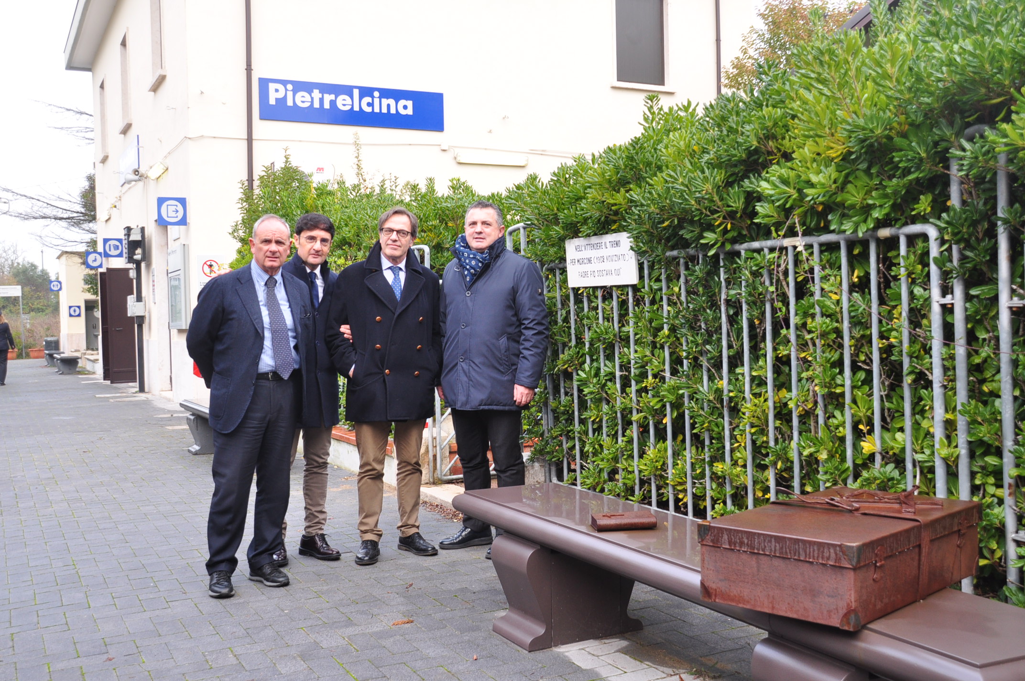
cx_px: 512
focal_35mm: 38
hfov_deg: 51.3
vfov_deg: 35.4
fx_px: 1066
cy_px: 340
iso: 320
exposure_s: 1/60
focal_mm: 25
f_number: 8
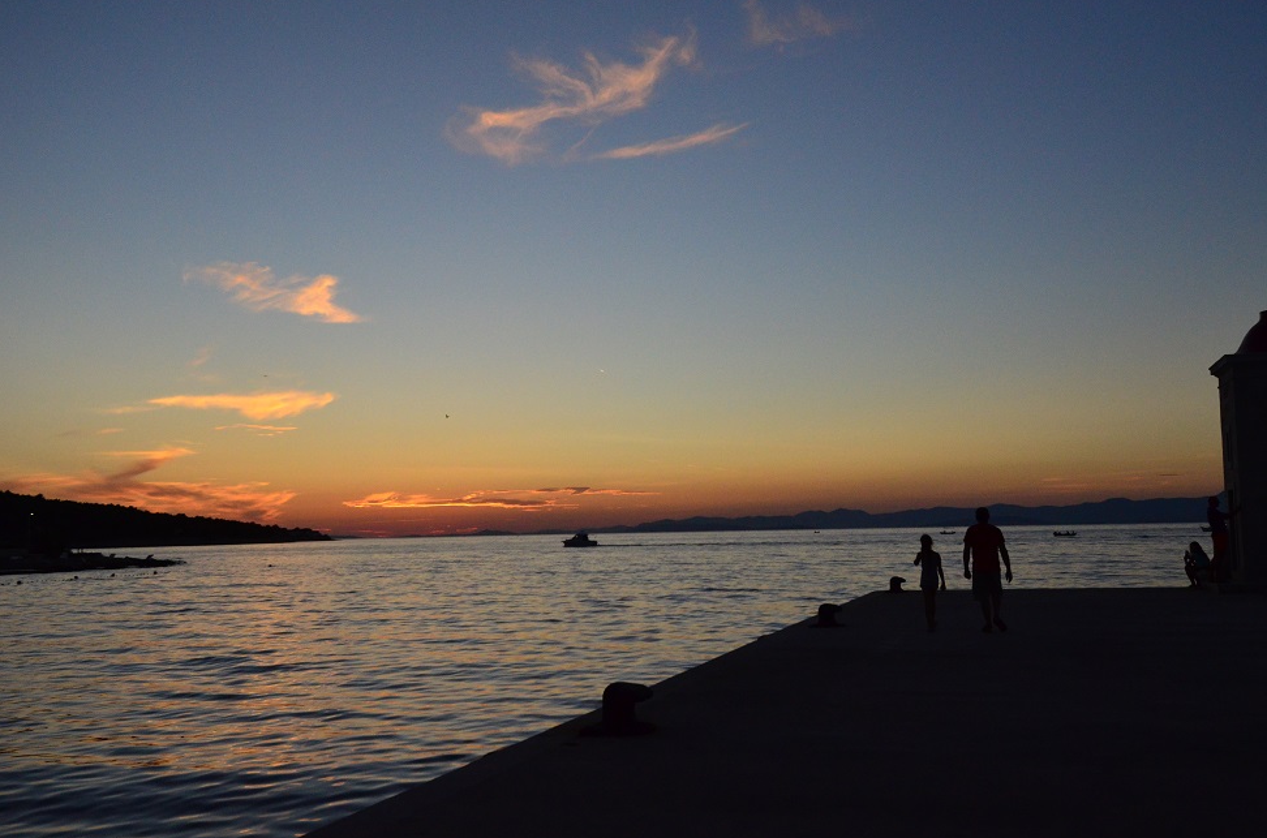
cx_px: 648
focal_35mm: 37
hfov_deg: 52.0
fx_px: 1299
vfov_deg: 35.8
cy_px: 412
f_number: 5.6
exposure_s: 1/2500
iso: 2000
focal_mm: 24
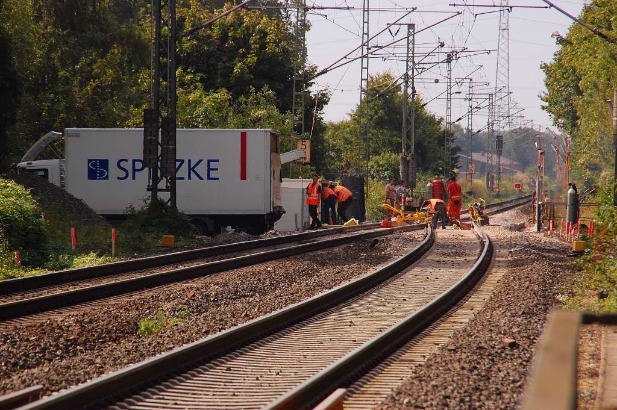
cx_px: 308
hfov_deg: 6.9
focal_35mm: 300
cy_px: 205
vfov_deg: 4.6
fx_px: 5137
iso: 400
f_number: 8
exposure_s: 1/640
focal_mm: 200
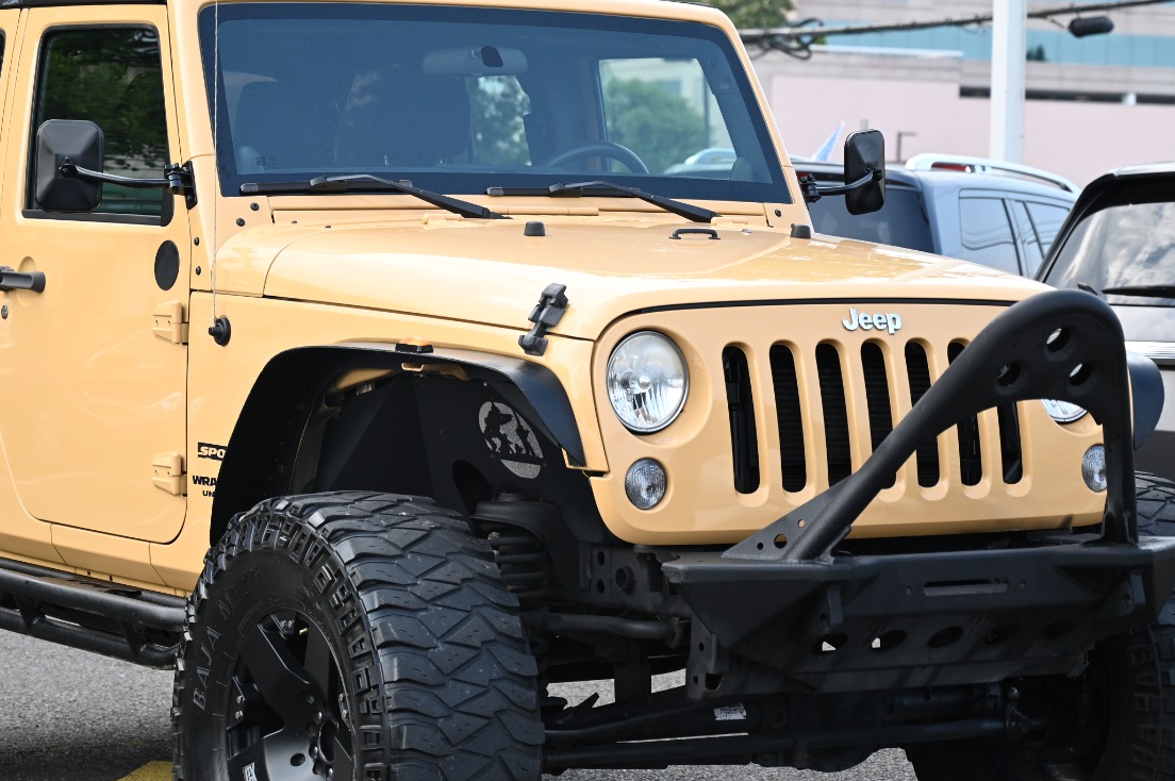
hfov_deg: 19.8
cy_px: 456
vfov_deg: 13.3
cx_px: 469
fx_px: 3359
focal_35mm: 103
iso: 200
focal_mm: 70
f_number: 4
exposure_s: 1/250
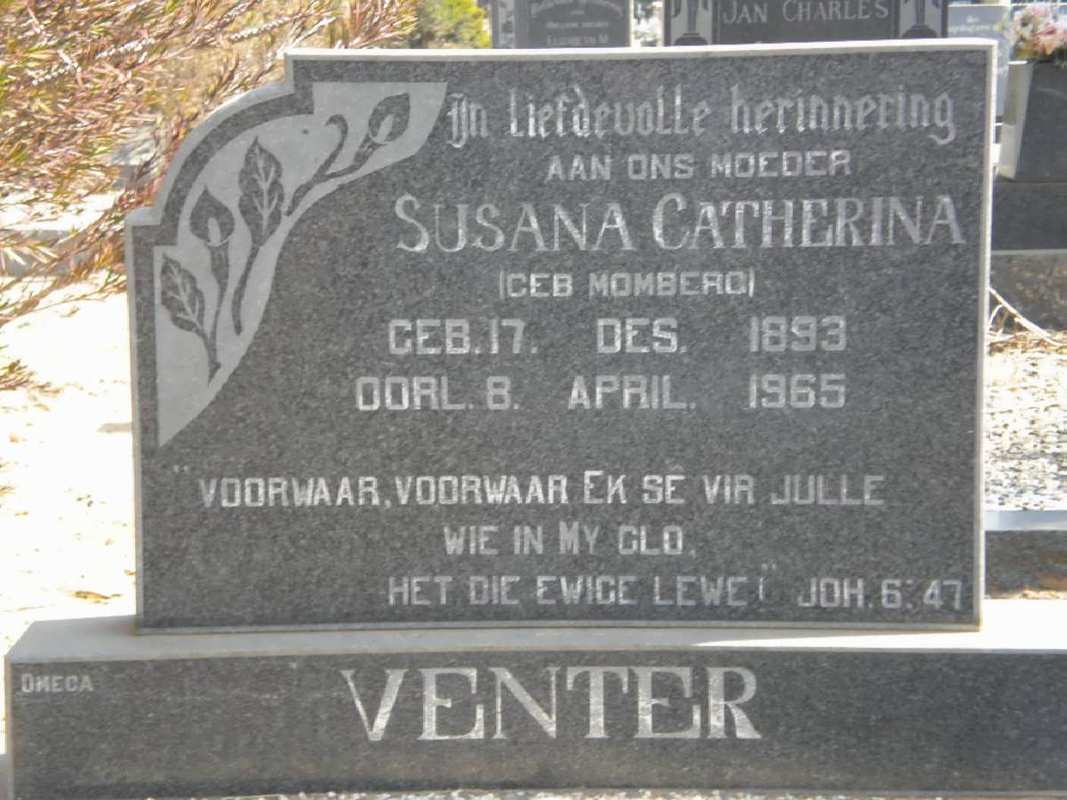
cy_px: 400
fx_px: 2435
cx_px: 534
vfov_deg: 18.7
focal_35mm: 79
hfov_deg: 24.7
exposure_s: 1/76.5
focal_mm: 14.3
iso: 80
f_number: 5.1
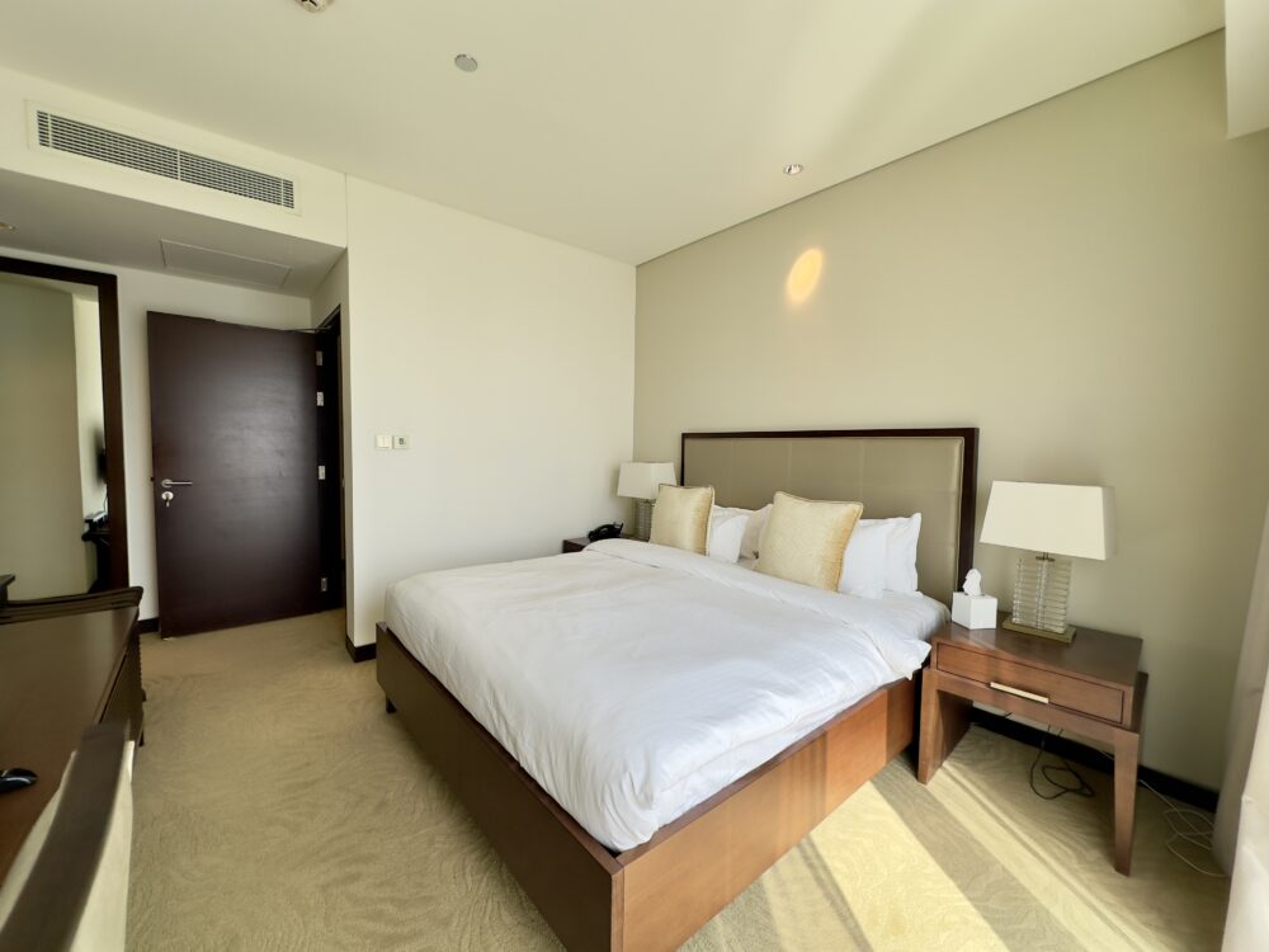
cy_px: 476
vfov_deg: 85.7
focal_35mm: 14
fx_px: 513
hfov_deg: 102.1
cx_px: 634
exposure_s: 1/104
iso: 40
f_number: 2.2
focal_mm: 2.22
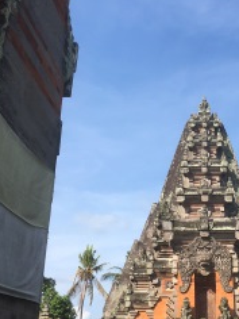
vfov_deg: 34.9
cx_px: 197
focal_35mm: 55
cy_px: 160
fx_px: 506
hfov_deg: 26.0
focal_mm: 4.15
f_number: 2.2
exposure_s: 1/1538
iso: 25
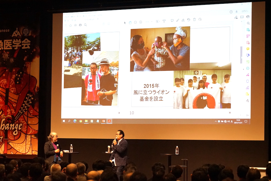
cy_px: 90
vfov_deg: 11.6
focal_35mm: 118
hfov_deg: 17.3
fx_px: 888
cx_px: 136
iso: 5000
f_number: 6.3
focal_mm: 118
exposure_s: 1/125
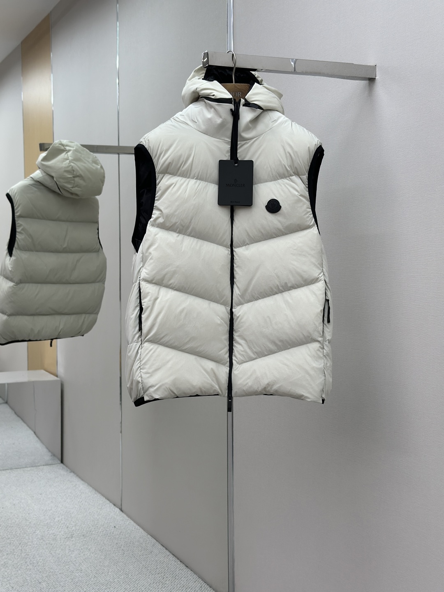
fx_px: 821
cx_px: 222
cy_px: 296
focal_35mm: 48
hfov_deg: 30.3
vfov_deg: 39.7
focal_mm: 6.86
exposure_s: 1/349
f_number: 1.78
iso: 80
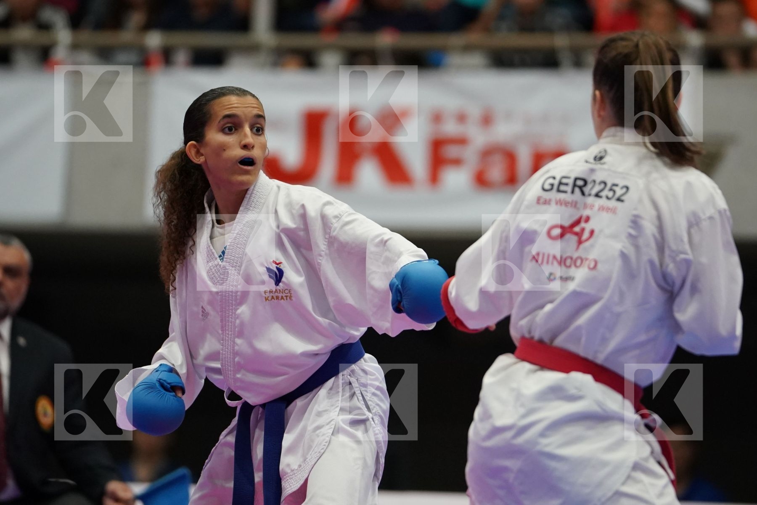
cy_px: 252
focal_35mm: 291
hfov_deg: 7.1
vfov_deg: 4.7
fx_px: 6119
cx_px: 378
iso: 3200
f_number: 2.8
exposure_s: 1/1000
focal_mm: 194
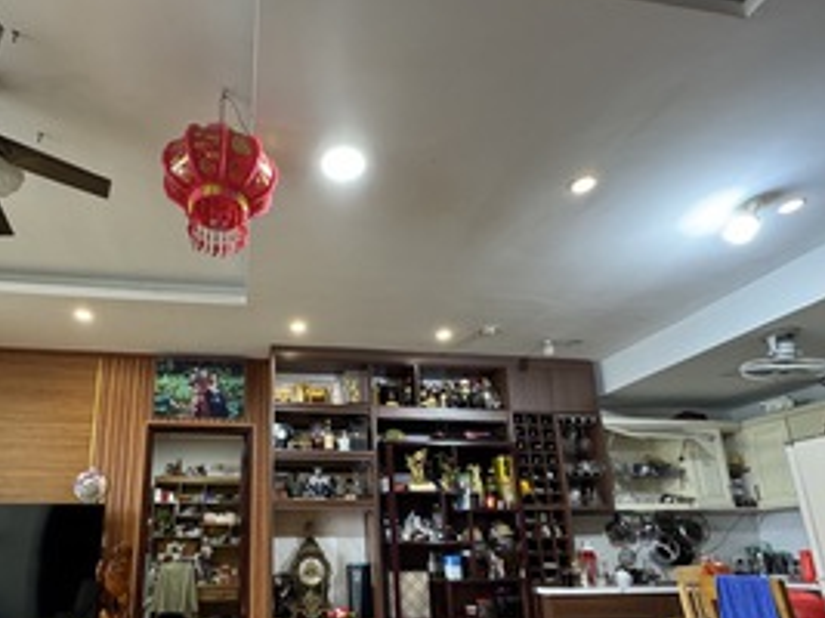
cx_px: 312
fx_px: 500
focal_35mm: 21
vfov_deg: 61.2
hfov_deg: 77.7
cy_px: 433
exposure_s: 1/50
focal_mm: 2.22
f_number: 2.2
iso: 320
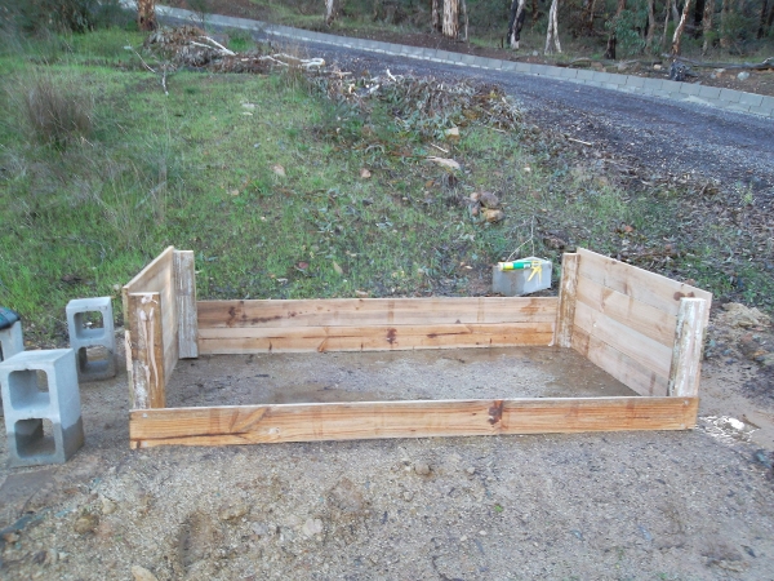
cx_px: 387
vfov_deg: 51.4
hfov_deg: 65.3
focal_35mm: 27
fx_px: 604
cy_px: 290
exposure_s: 1/45
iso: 114
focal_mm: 4.9
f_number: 3.5
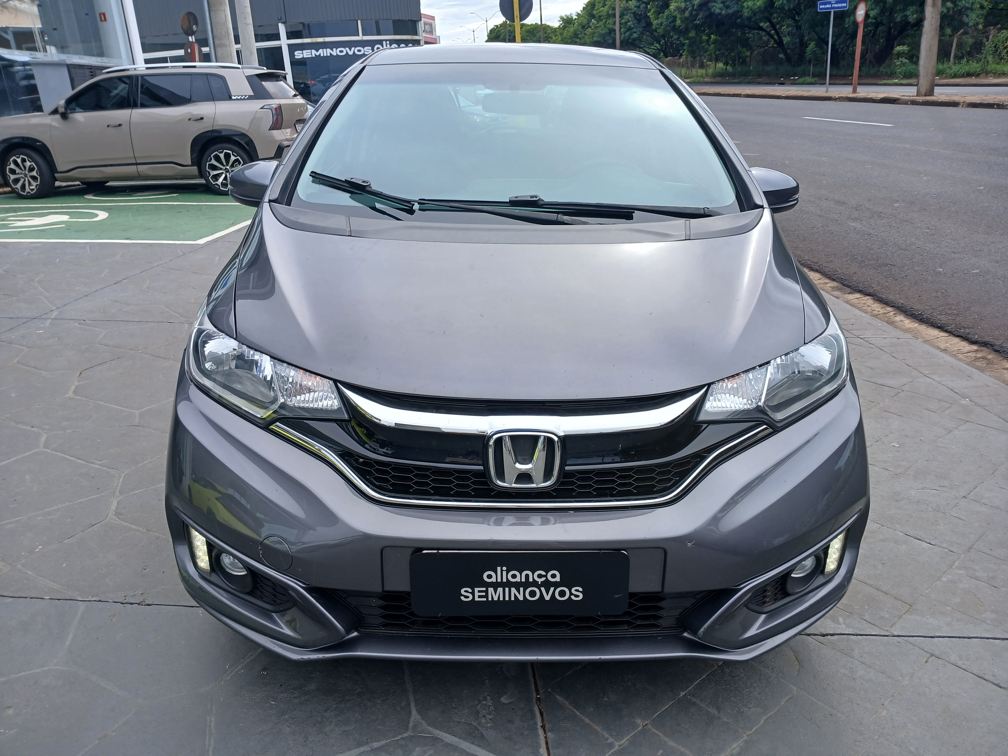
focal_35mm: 26
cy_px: 378
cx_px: 504
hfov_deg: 67.3
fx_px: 757
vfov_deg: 53.1
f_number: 1.8
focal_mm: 3.98
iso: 20
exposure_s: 1/282
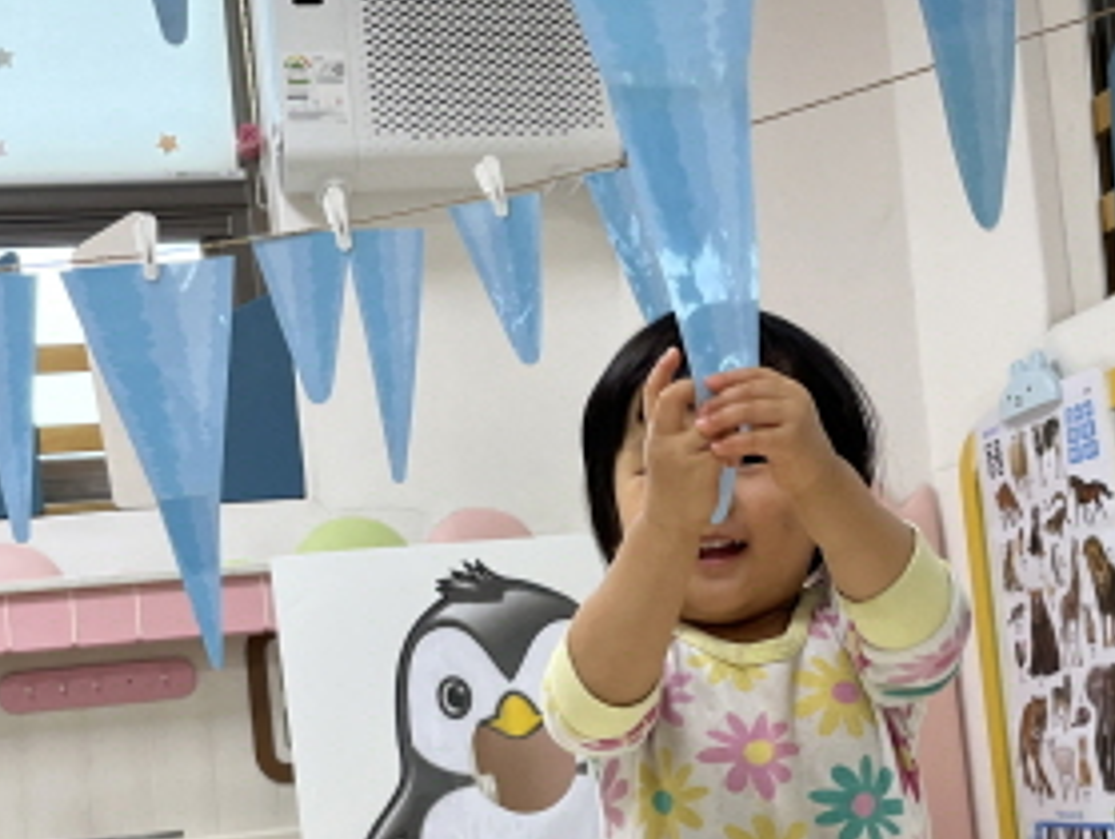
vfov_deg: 21.8
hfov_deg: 28.9
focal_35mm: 67
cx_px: 655
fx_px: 2161
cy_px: 611
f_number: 1.6
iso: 64
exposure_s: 1/120
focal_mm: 5.1
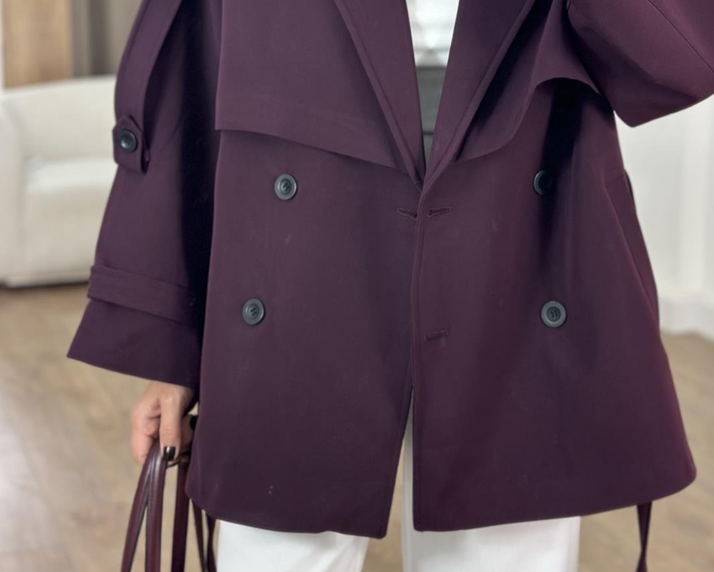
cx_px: 391
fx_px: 1458
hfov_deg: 27.5
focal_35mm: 69
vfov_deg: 22.1
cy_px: 206
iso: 80
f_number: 1.78
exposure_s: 1/149
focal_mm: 6.86
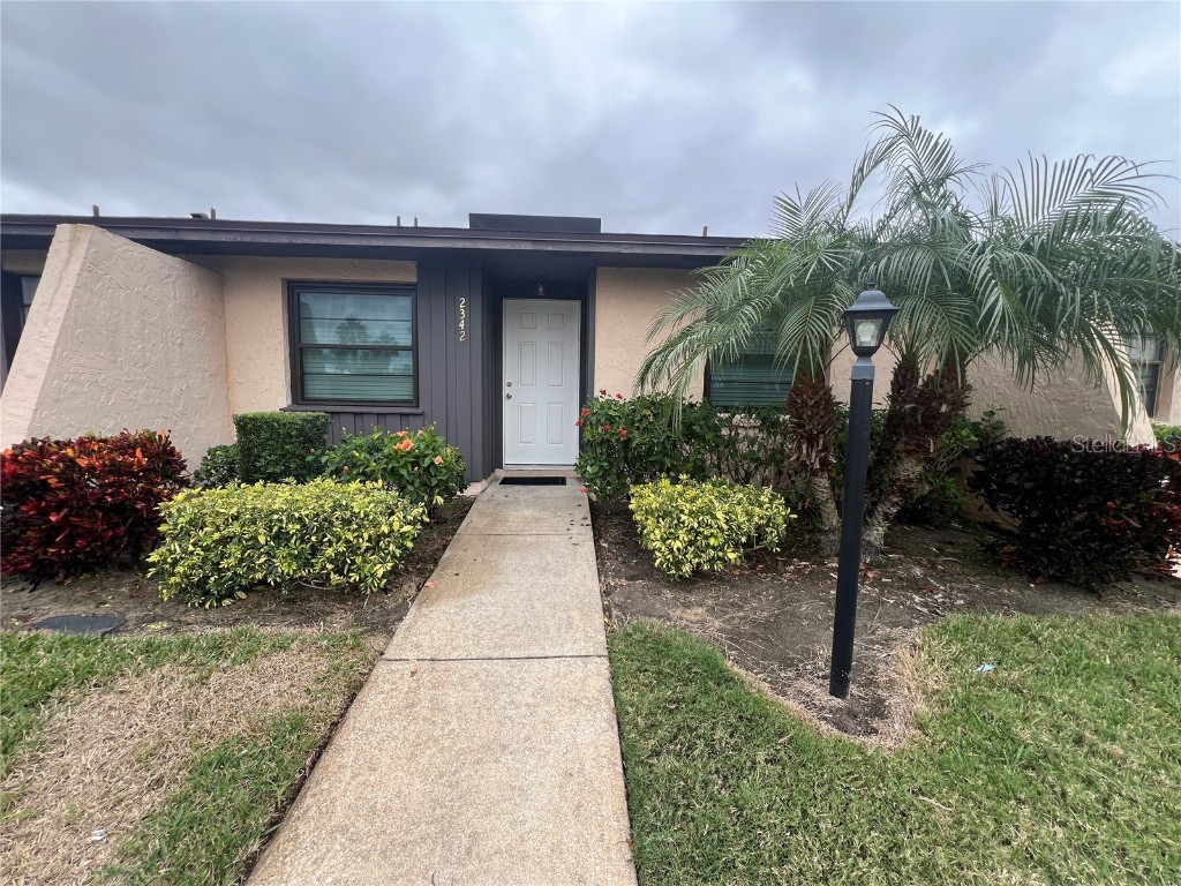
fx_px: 444
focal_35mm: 13
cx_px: 590
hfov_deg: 106.2
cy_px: 443
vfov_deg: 89.9
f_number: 1.8
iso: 32
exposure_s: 1/270
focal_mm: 1.57
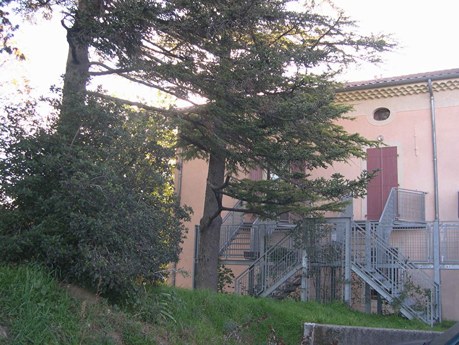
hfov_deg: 49.0
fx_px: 504
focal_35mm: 38
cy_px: 172
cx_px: 230
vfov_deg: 37.7
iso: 100
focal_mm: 8
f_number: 2.8
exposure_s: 1/78.7
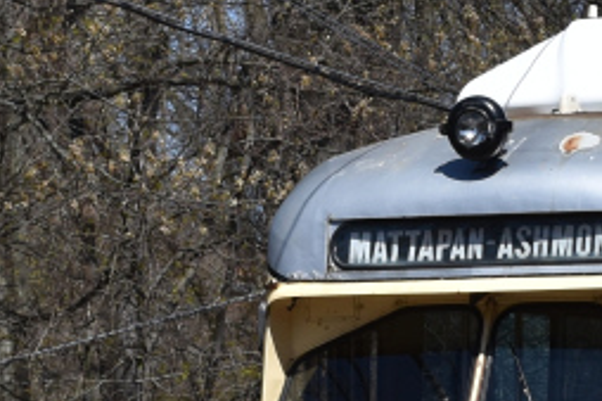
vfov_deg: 5.6
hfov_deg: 8.3
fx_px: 4111
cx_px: 801
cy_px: 317
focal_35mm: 246
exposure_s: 1/640
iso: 125
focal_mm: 32
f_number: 7.1
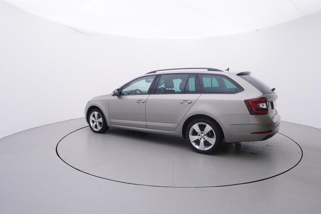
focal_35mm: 22
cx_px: 160
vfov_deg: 56.2
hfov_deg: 77.3
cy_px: 107
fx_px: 201
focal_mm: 15
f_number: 5
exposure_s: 1/80
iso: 200
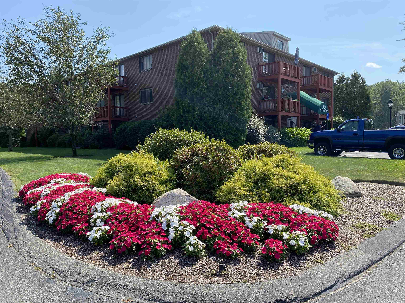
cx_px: 202
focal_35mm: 26
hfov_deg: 67.3
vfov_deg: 53.1
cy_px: 152
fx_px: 304
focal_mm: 4.25
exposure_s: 1/1412
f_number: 1.8
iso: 32
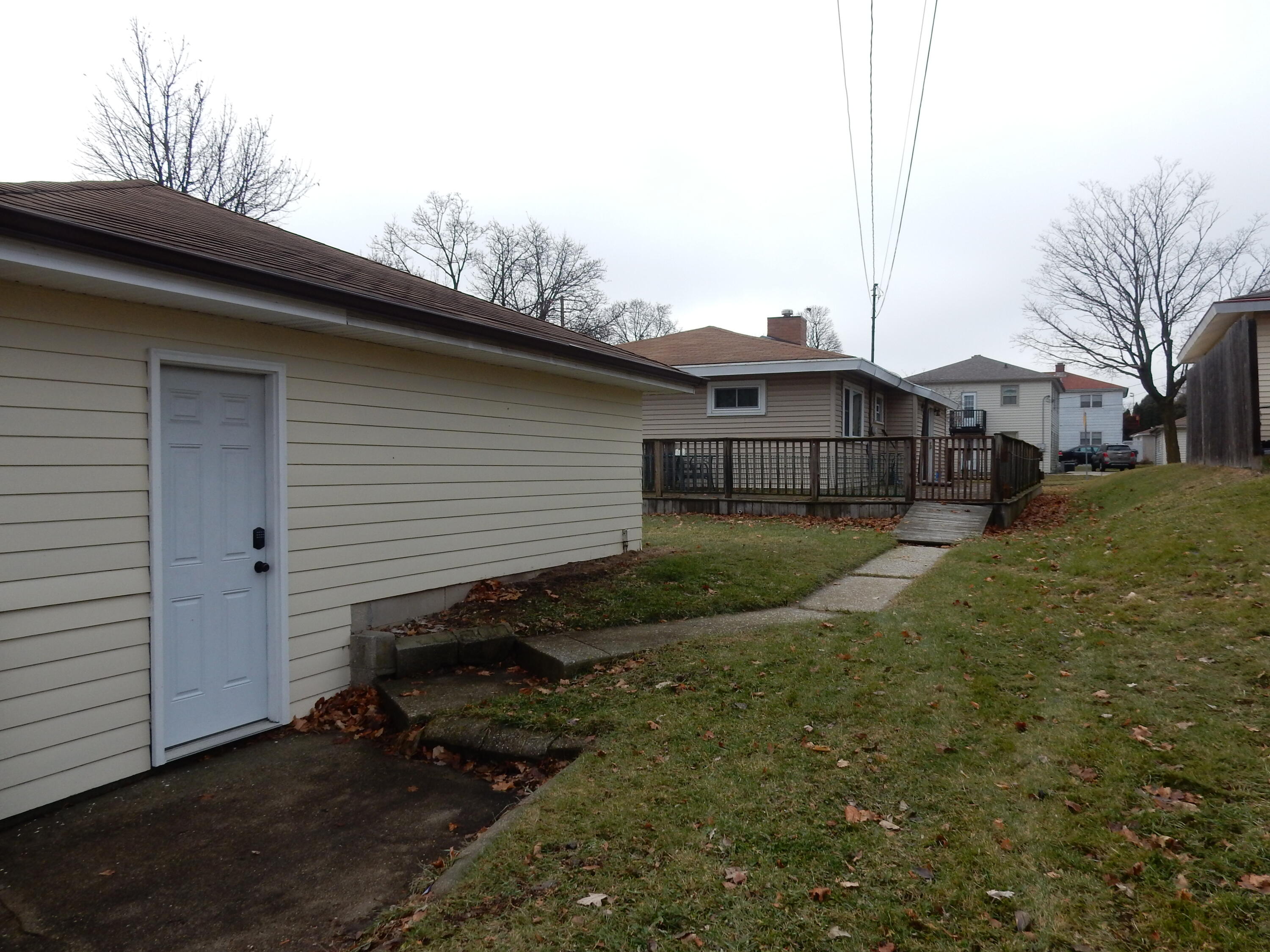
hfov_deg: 69.4
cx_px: 635
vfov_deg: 54.9
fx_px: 917
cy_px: 476
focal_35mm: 25
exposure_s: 1/640
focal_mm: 4.5
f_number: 3.7
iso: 125
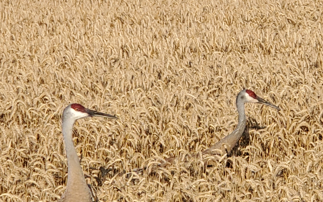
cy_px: 39
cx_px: 269
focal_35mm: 161
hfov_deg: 12.9
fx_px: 1417
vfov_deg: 8.1
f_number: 2.4
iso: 50
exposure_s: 1/937
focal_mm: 6
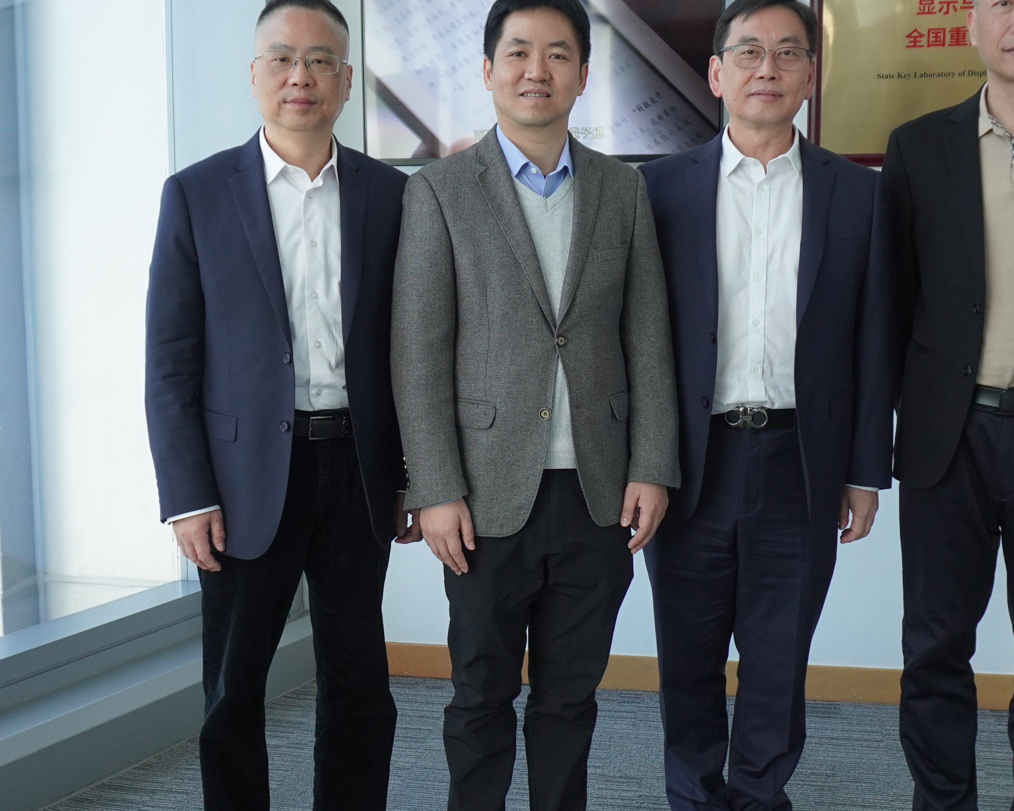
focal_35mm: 45
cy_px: 426
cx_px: 440
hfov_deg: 41.1
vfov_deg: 33.4
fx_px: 1351
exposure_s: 1/160
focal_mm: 16
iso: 500
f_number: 4
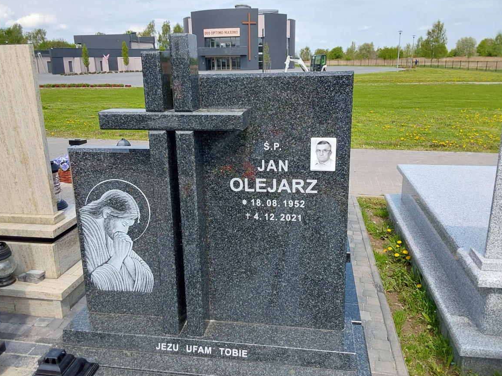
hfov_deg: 61.7
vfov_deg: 48.2
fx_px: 421
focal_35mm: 29
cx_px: 247
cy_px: 185
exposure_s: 1/1088
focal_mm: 2.91
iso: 50
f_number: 1.9
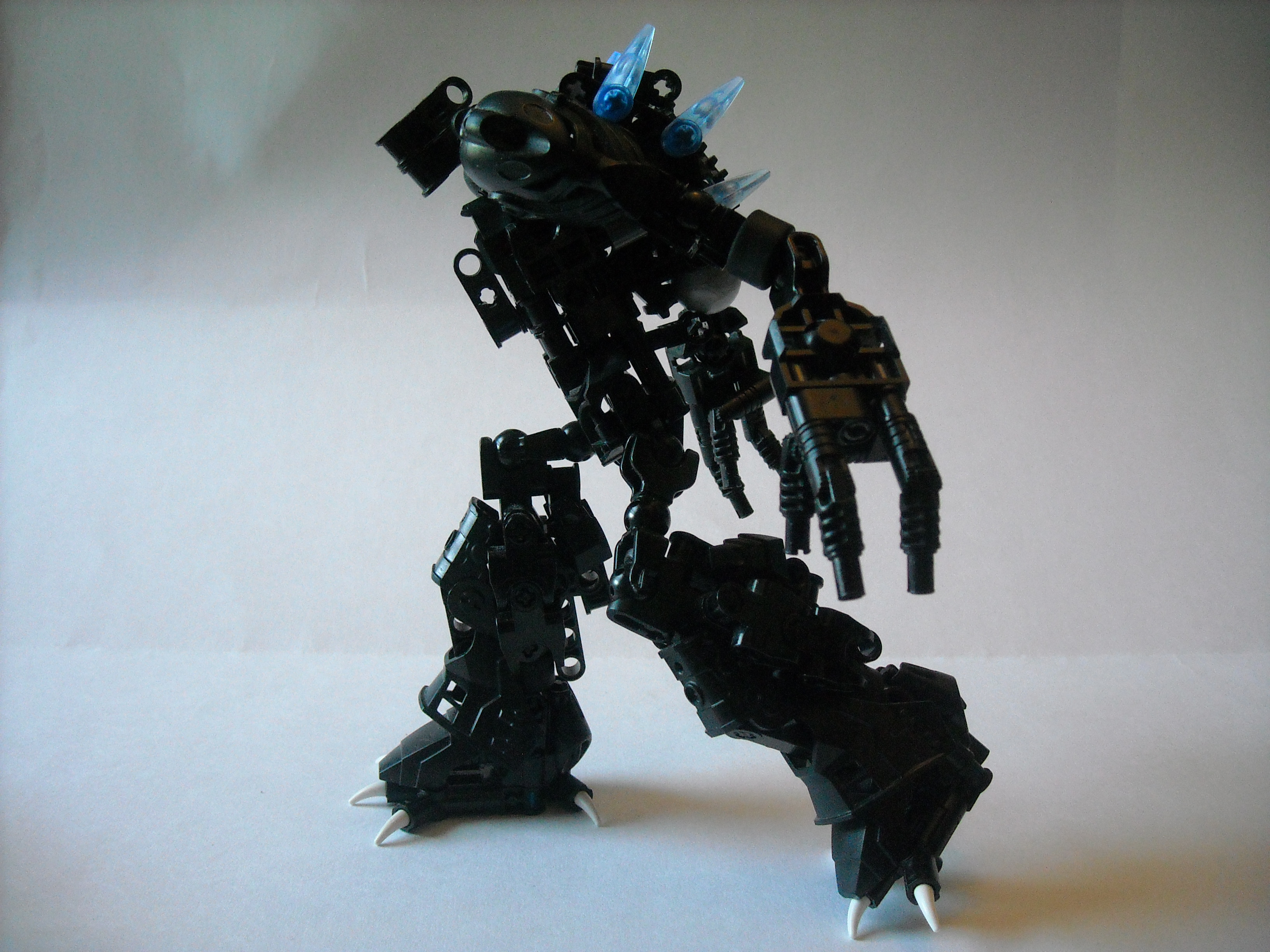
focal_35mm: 35
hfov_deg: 52.6
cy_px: 476
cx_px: 635
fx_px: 1284
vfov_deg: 40.7
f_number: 2.8
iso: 400
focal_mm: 5.7
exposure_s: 1/45
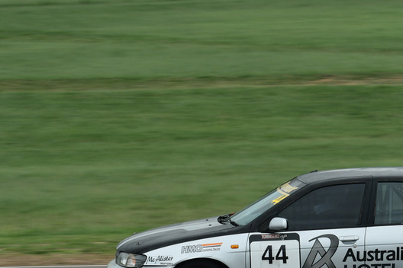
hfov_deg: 6.7
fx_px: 3434
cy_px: 162
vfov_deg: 4.5
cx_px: 292
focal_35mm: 307
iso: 500
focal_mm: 135
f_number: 11
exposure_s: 1/250
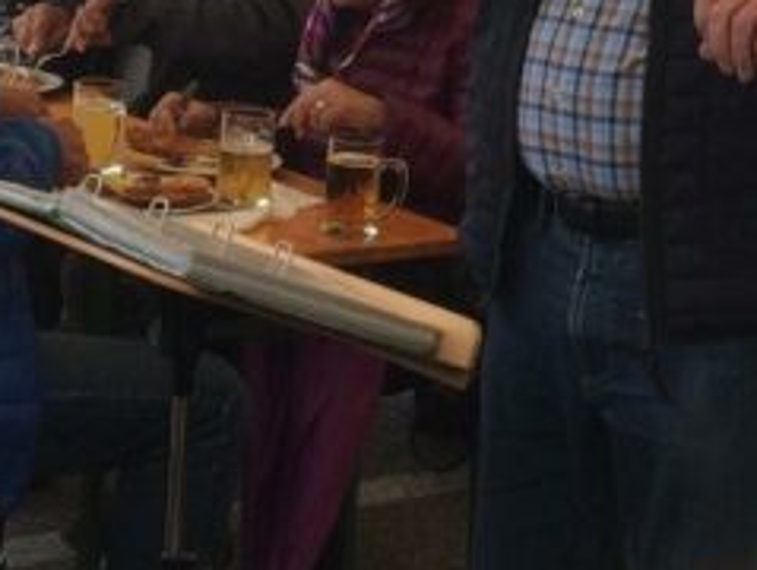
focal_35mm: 124
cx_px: 542
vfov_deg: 12.0
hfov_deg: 15.8
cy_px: 142
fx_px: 2716
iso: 32
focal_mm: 4.15
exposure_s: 1/316
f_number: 2.2
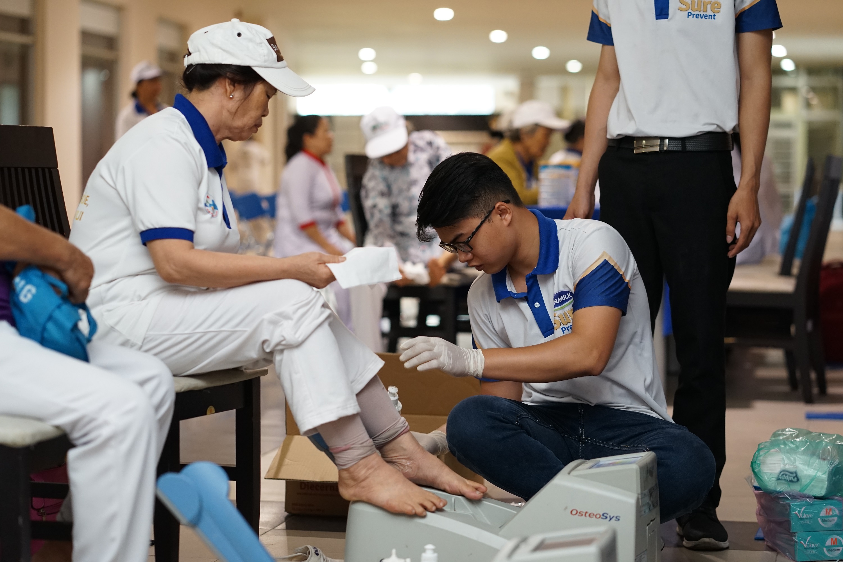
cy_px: 281
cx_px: 422
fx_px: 1990
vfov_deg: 16.1
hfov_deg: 23.9
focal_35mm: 85
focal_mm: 85
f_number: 2.8
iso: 1600
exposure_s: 1/125
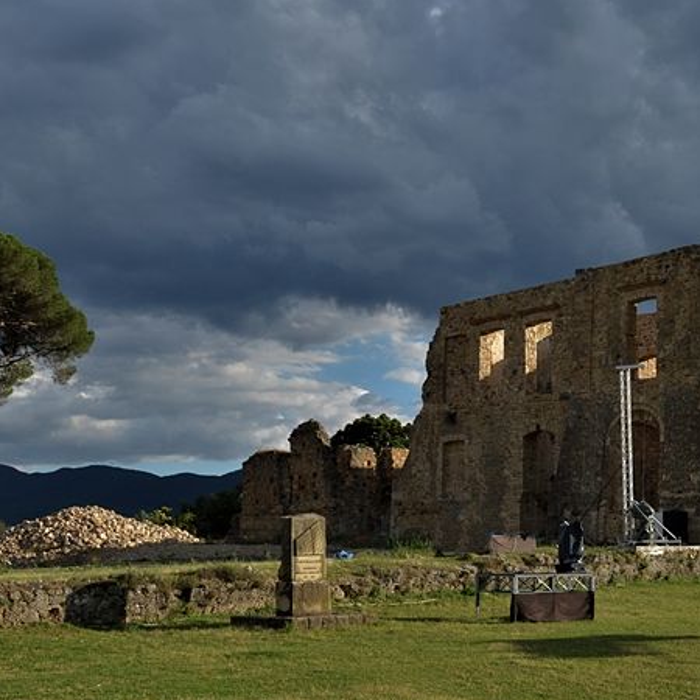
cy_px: 488
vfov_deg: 33.0
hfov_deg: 33.0
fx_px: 1167
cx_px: 492
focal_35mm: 51
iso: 125
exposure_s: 1/125
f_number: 11
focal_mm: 18
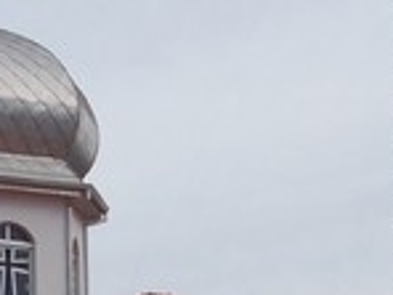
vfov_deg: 4.7
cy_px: 505
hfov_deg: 6.4
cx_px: -80
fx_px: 3519
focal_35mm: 310
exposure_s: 1/160
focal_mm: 8.5
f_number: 8
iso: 80
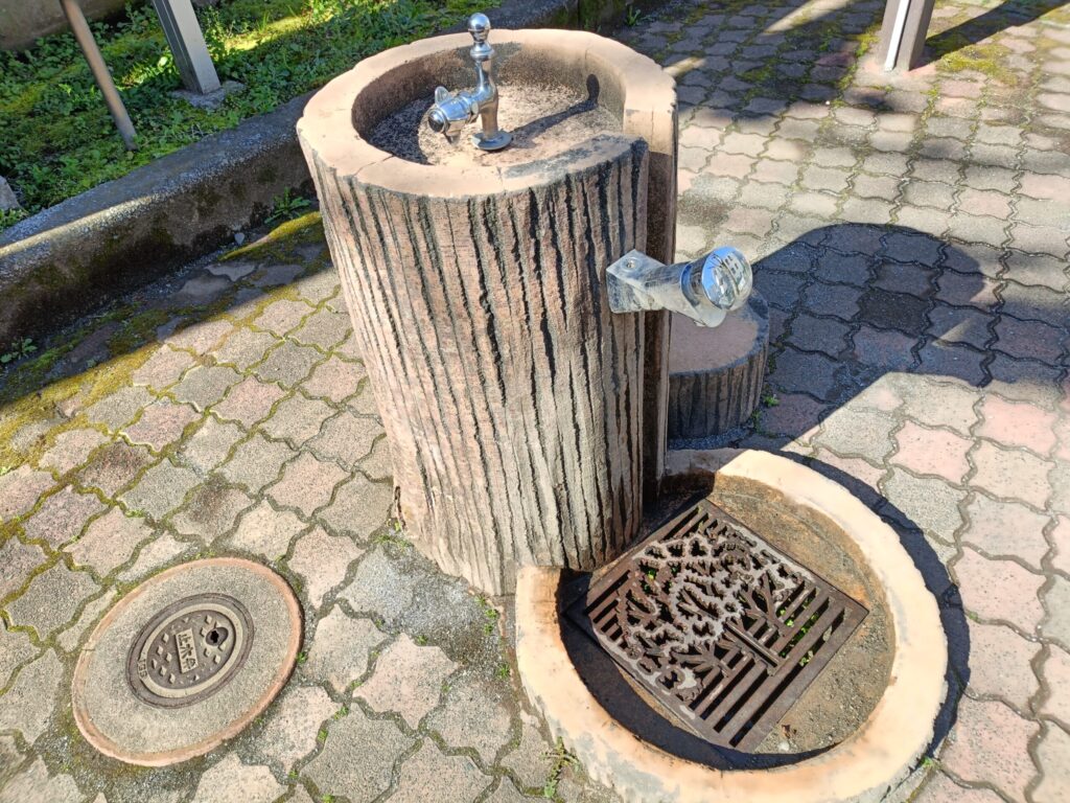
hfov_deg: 69.4
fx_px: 773
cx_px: 535
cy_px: 402
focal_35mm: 25
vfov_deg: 54.9
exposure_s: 1/178
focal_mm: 4.7
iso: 50
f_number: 1.7
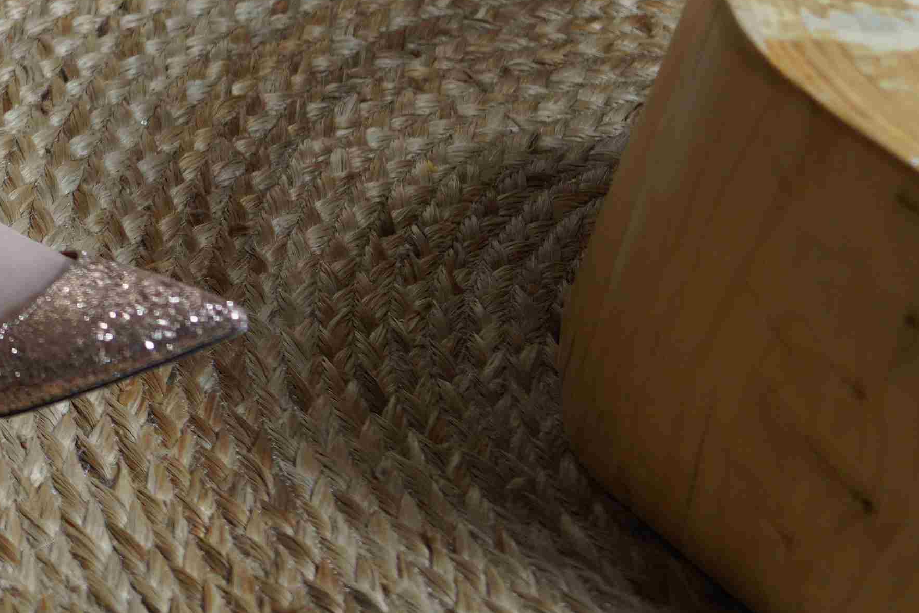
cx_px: -464
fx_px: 2170
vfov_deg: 14.7
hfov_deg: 20.4
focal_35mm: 85
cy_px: -358
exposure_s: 1/500
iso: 640
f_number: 2
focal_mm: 24
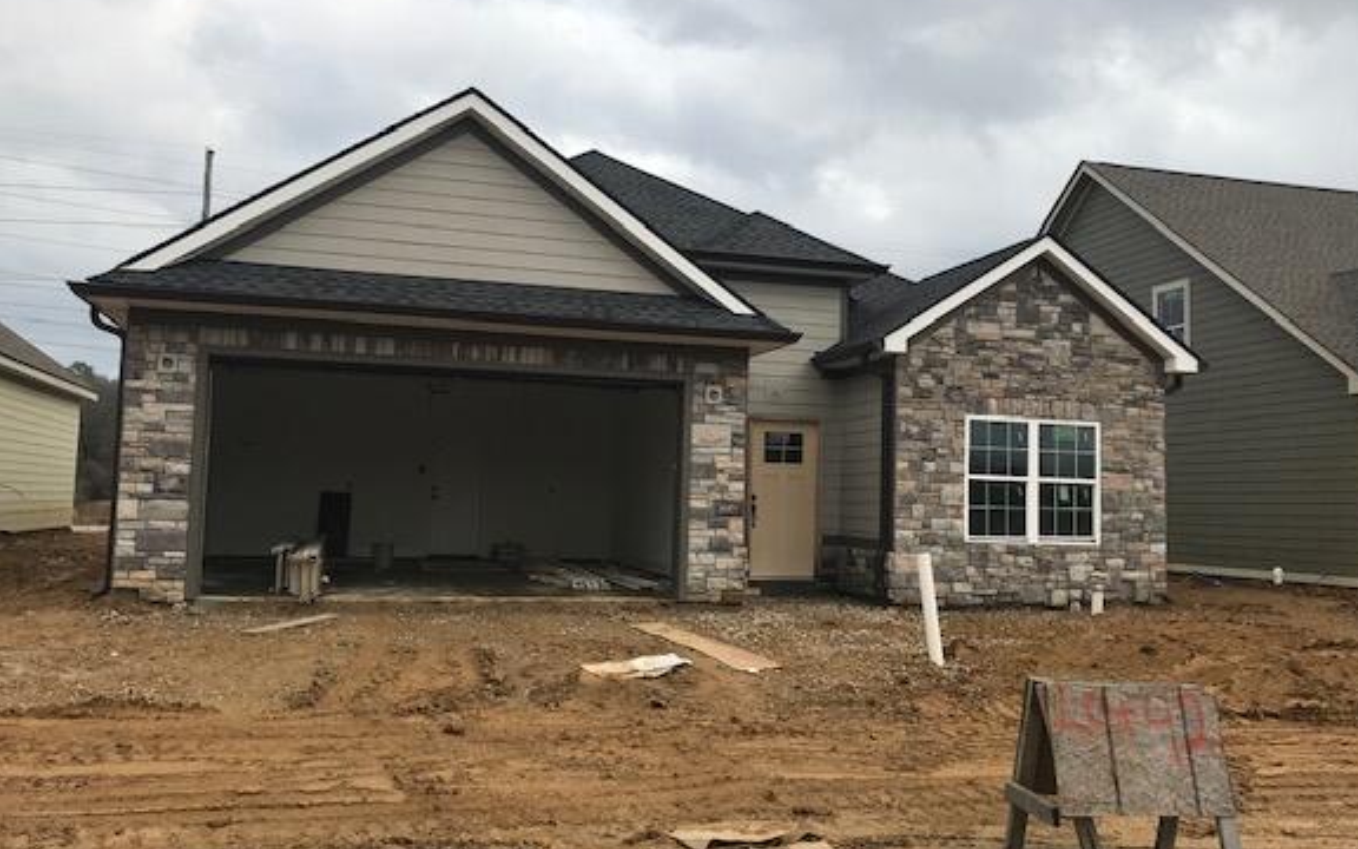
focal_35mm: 33
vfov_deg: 38.3
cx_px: 714
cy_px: 417
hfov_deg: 58.1
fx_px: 1221
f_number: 1.8
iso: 20
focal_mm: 3.99
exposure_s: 1/720
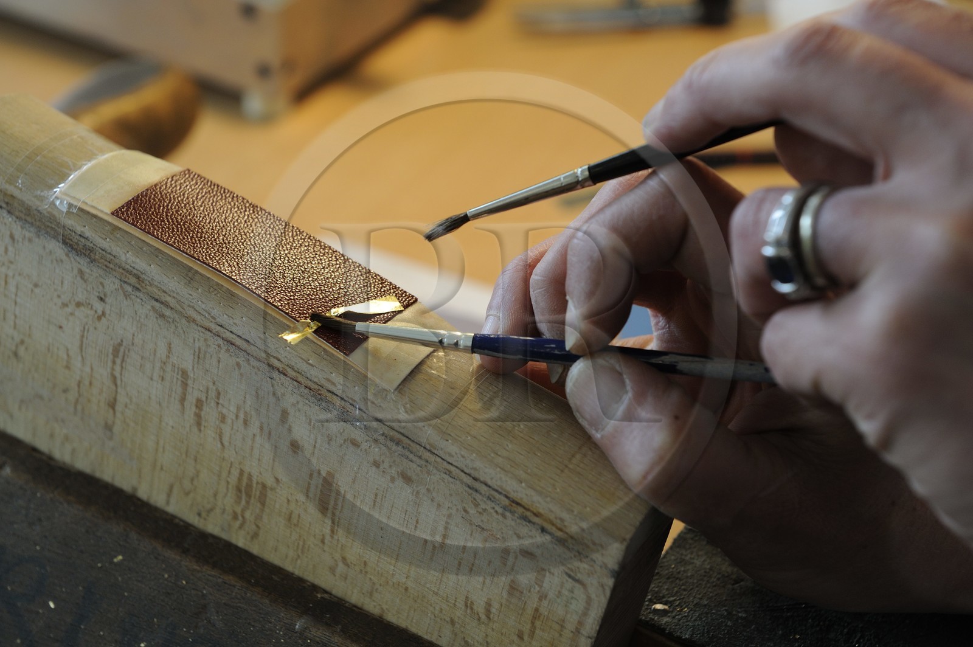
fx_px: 1890
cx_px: 486
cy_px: 324
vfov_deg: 19.4
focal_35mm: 70
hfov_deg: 28.9
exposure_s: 1/60
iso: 800
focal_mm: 70
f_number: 7.1
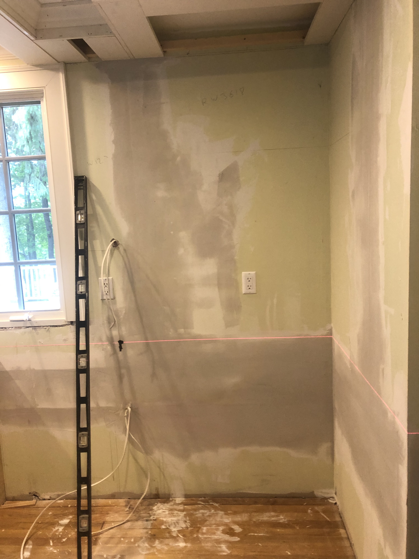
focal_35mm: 28
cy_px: 280
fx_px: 452
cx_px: 210
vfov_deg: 63.4
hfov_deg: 49.7
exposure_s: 1/17
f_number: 1.8
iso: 40
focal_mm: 3.99
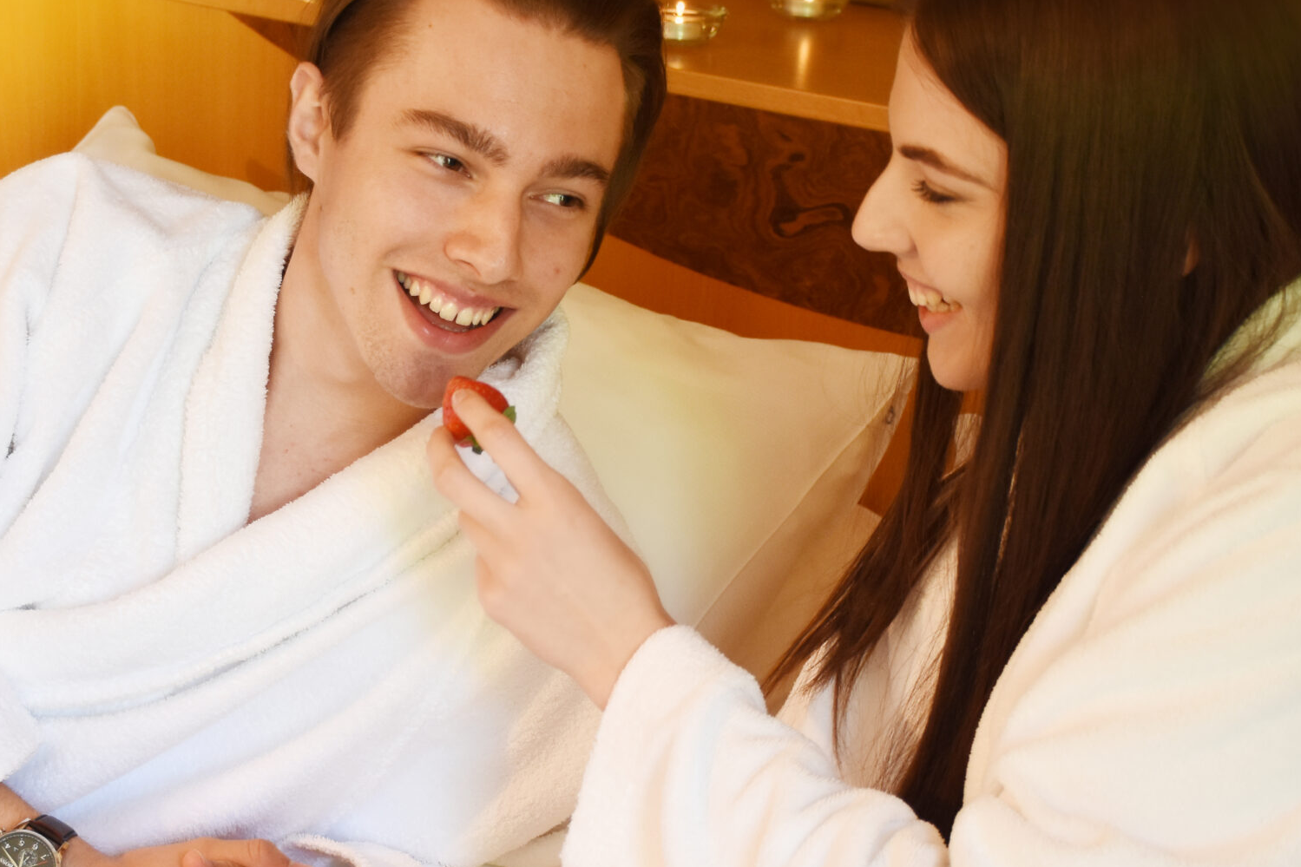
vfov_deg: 16.6
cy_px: 530
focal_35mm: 82
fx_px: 2963
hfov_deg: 24.6
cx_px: 414
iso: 640
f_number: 4
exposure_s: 1/50
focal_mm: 32
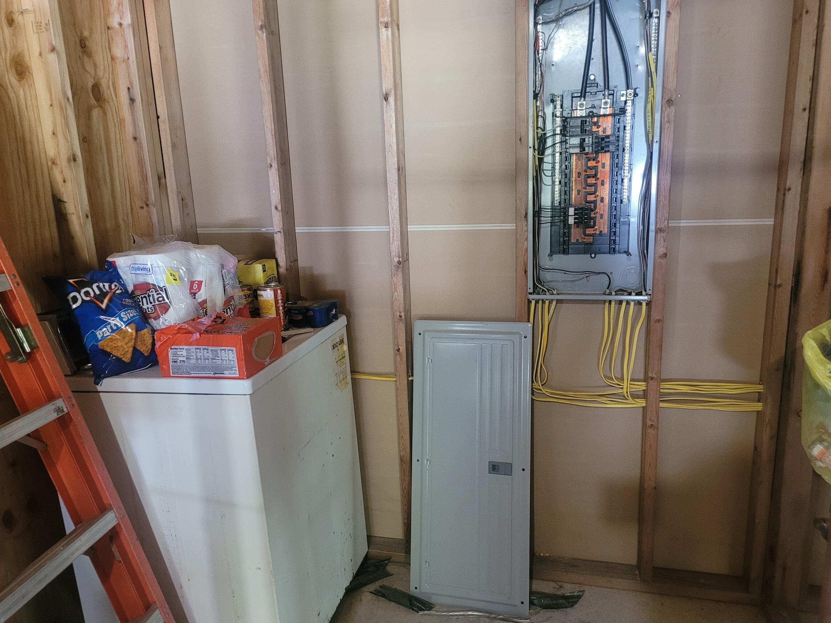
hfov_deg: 61.7
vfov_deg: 48.2
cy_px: 330
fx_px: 696
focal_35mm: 29
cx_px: 408
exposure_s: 1/24
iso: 640
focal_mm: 5
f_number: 1.8
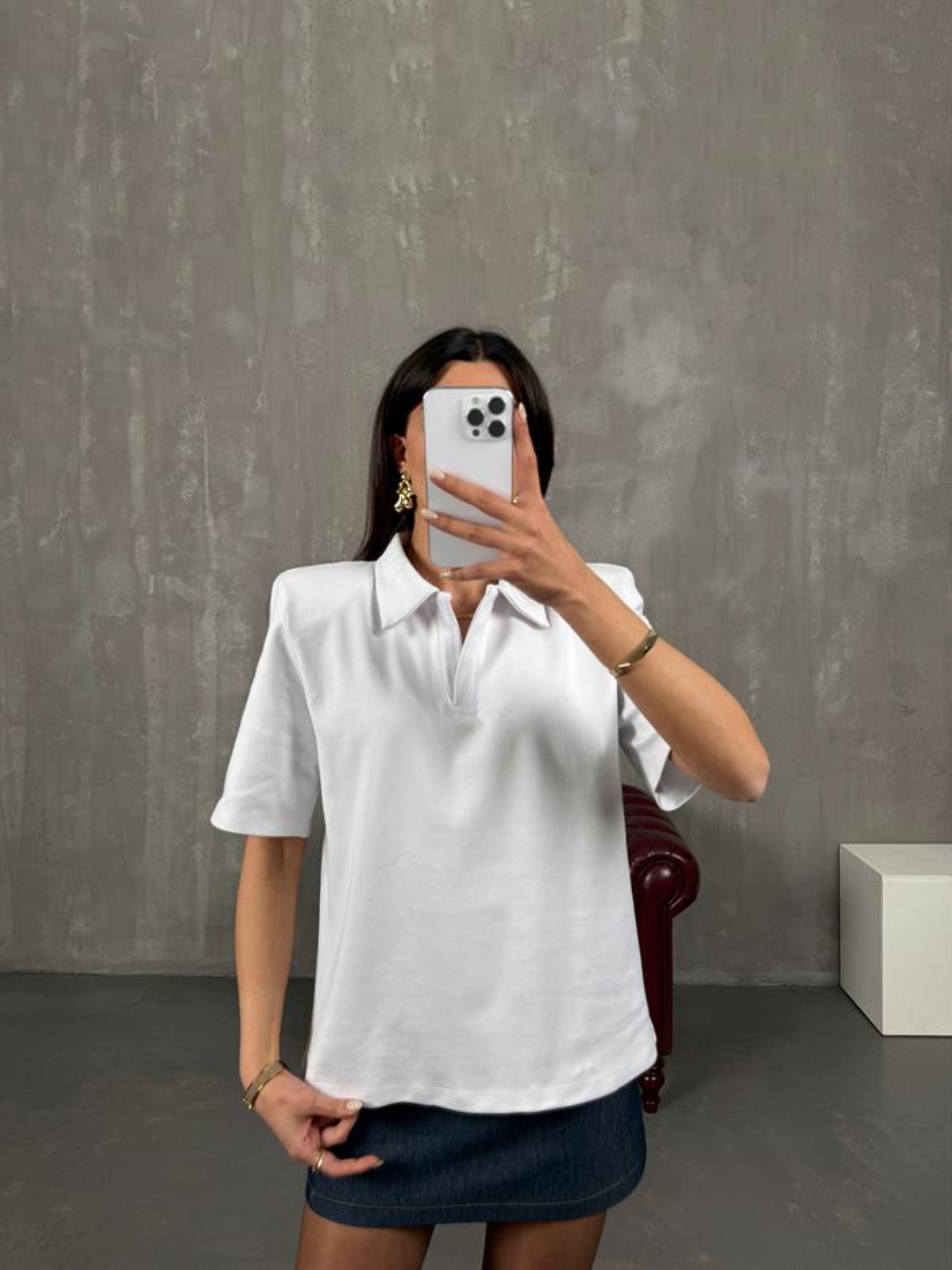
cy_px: 635
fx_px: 880
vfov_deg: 71.6
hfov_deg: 56.8
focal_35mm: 24
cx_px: 476
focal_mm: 6.76
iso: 64
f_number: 1.78
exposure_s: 1/121
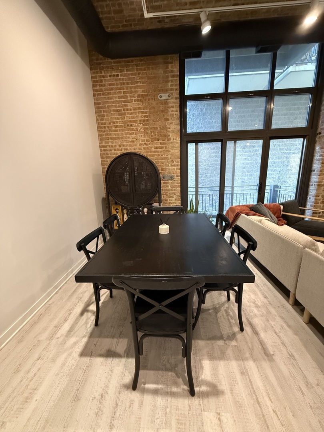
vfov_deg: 102.1
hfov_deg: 85.7
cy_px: 216
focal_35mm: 14
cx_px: 162
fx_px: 175
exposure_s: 1/40
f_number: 2.2
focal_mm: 2.22
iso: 1000
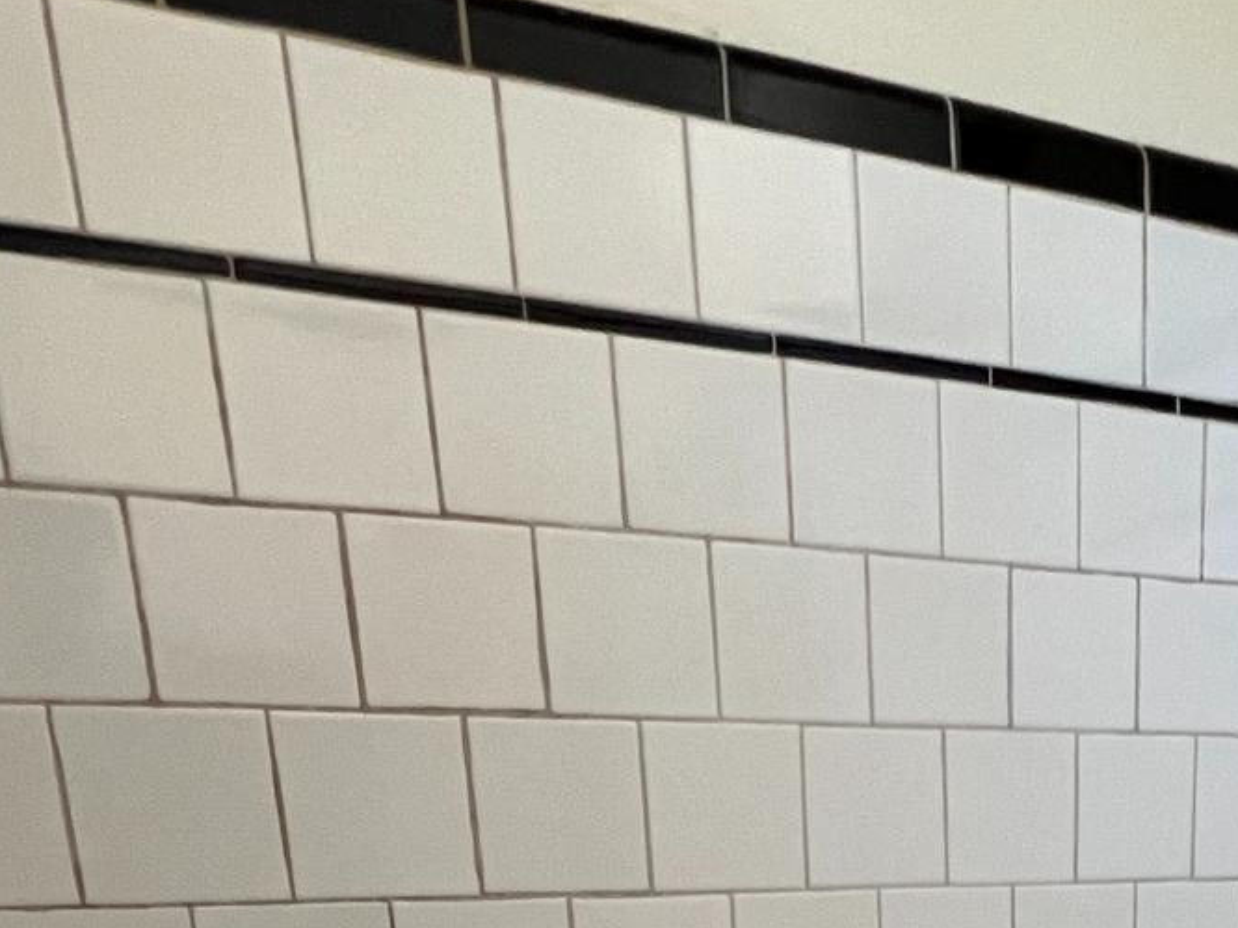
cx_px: 1052
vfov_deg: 27.4
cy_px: 1319
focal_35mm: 40
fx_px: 1430
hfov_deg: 43.7
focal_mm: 1.57
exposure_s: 1/120
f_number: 1.8
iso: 200
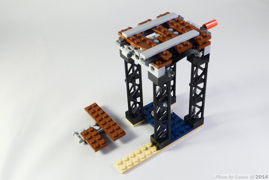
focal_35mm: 50
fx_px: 374
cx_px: 134
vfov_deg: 27.0
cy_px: 90
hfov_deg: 39.6
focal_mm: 9.8
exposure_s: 1/2
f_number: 4.5
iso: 80
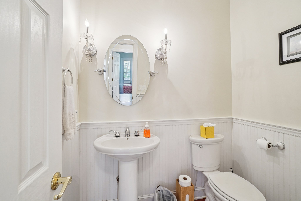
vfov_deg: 77.3
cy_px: 100
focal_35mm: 15
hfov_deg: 100.4
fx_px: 125
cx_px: 150
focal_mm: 10
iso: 400
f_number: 8
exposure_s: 1/6
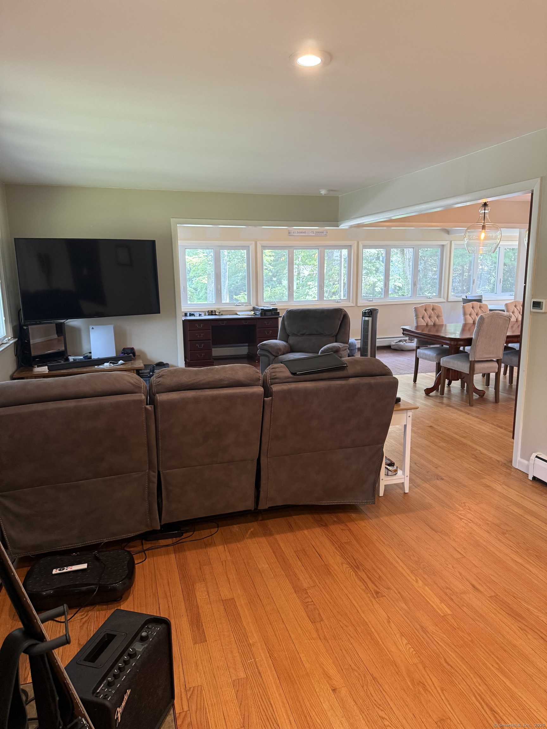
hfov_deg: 56.8
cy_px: 364
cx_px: 274
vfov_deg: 71.6
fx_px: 506
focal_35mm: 24
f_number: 1.78
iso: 250
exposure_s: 1/60
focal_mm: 6.76
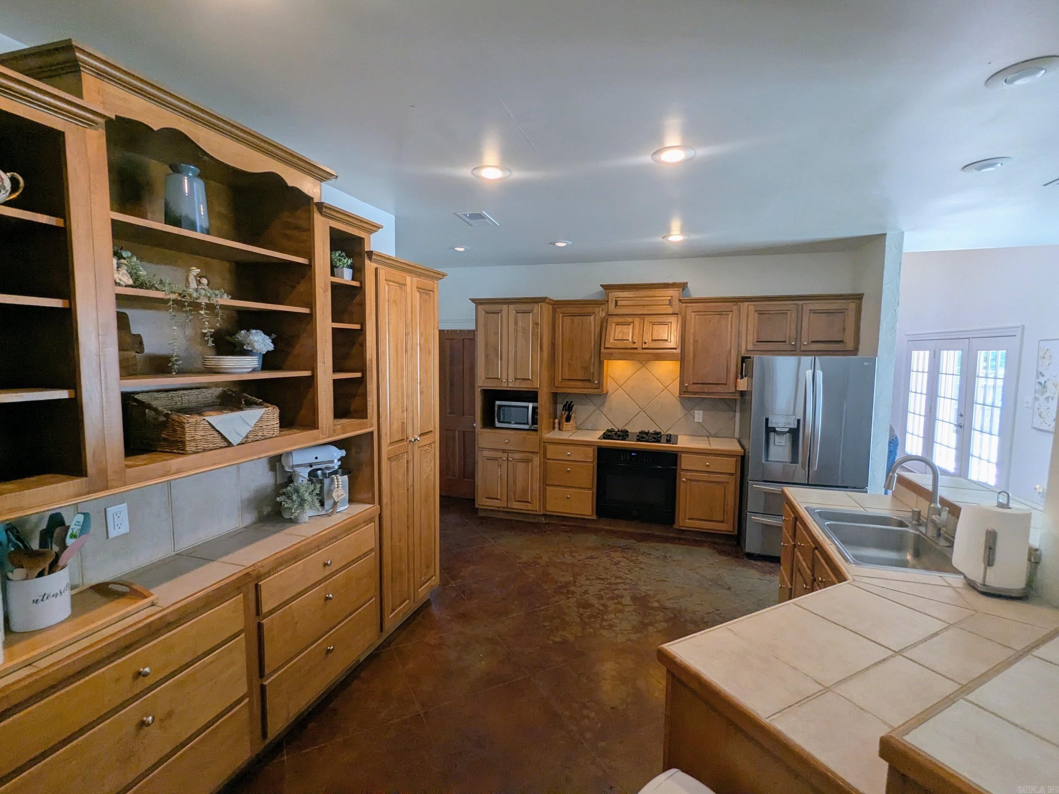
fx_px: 489
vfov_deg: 78.1
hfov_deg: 94.5
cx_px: 530
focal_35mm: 16
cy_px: 397
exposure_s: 1/120
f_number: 2.2
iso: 200
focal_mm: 2.35
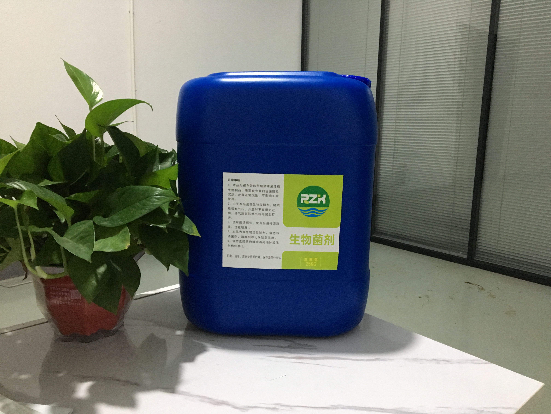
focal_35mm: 29
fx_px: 462
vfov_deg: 48.2
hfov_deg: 61.7
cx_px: 276
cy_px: 207
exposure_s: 1/17
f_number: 2.2
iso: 200
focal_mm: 4.15
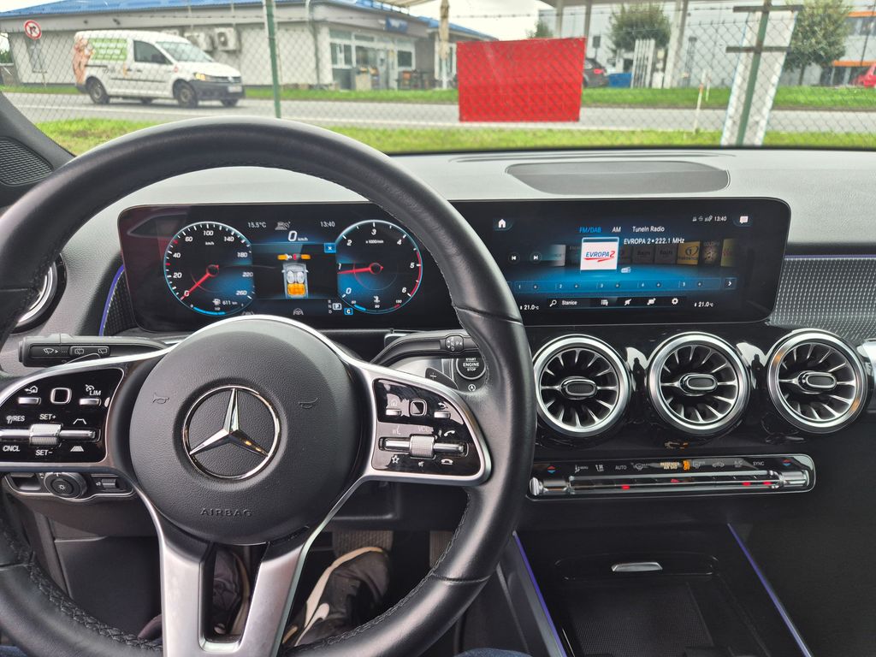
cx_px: 438
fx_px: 582
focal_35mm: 23
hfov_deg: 73.9
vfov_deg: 58.9
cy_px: 328
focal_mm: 5.4
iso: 50
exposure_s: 1/224
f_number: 1.8
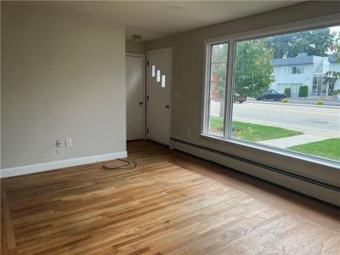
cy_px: 128
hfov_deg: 67.3
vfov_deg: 53.1
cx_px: 170
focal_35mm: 26
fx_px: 255
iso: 40
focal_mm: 5.7
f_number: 1.5
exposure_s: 1/272
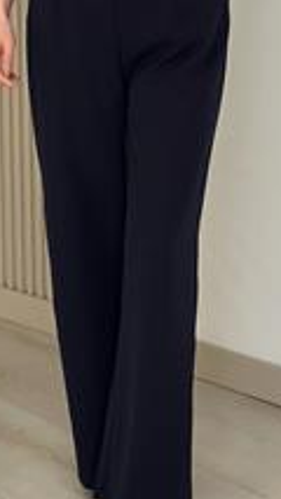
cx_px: 140
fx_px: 1733
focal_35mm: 131
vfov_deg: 16.0
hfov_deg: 9.3
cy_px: -18
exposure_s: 1/503
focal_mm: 6.86
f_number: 1.78
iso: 80
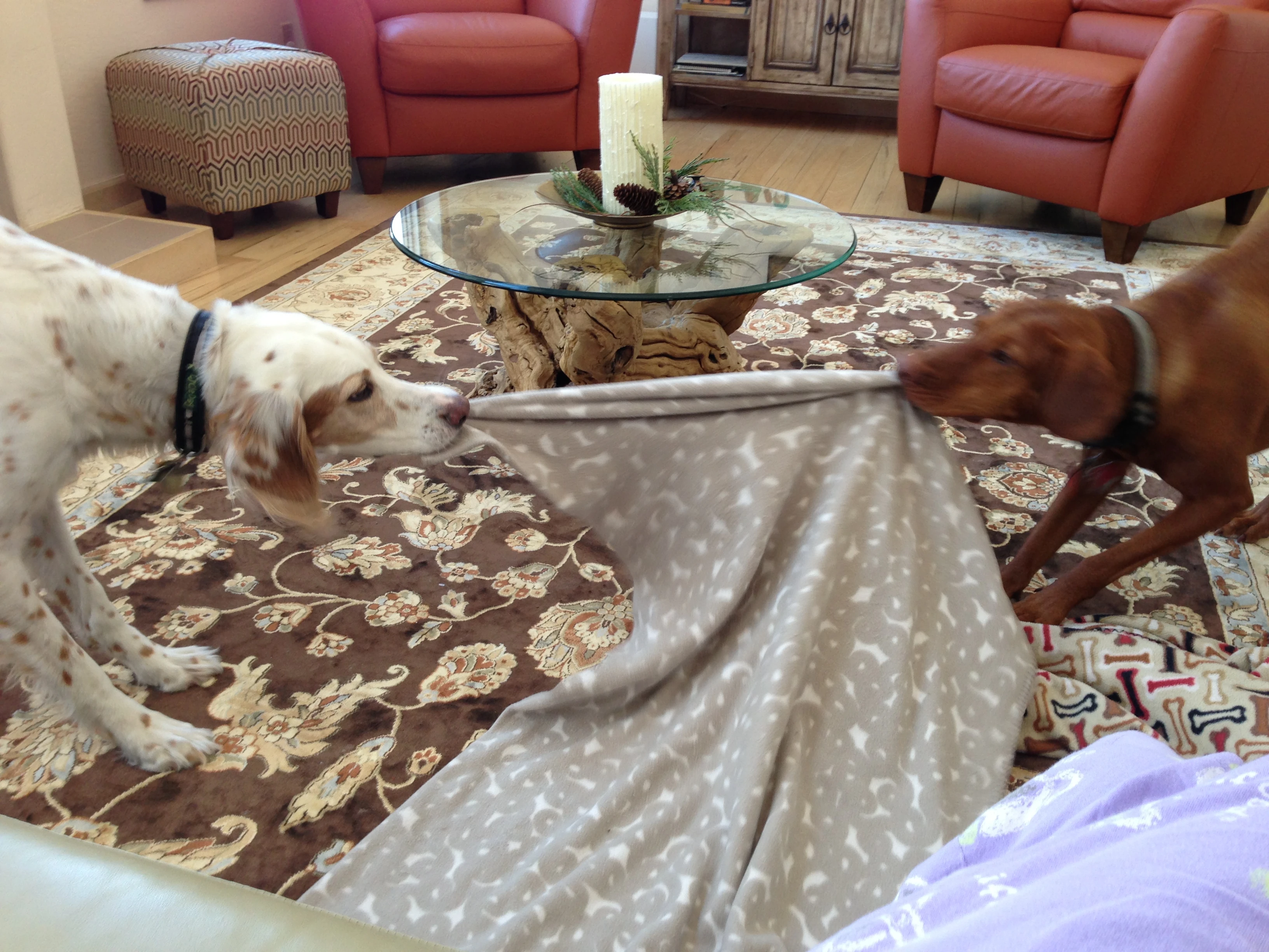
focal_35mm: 33
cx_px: 634
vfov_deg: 42.9
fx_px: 1210
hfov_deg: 55.4
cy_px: 476
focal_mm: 4.13
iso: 50
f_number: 2.4
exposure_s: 1/20
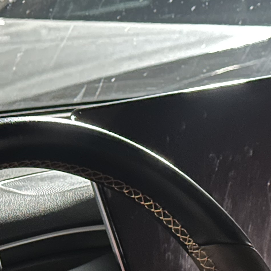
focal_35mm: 181
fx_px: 1603
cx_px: 82
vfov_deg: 9.4
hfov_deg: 9.7
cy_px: 379
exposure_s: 1/9
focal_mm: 6.86
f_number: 1.78
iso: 640
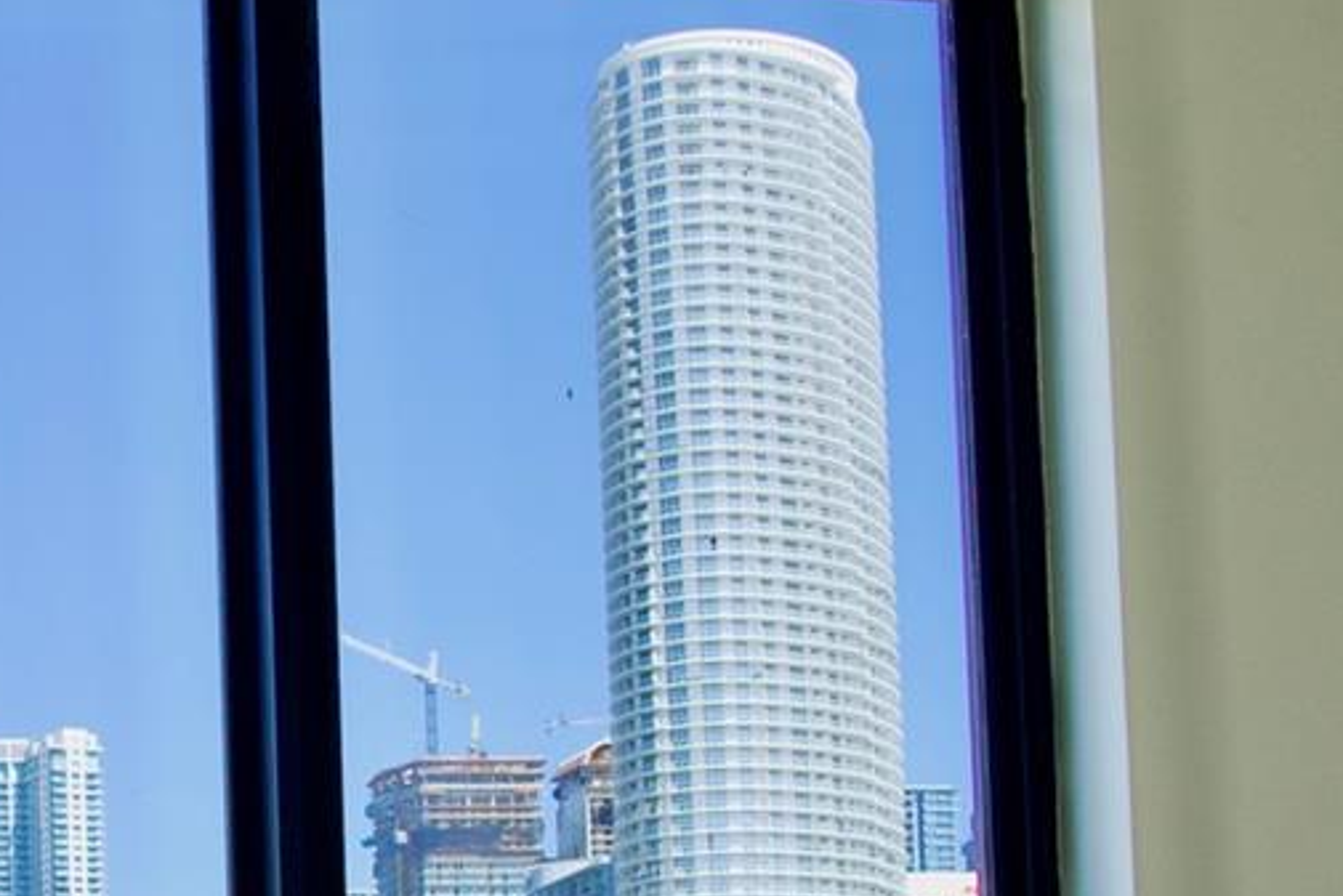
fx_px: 2127
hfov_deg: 33.2
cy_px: 1180
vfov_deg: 21.4
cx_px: 130
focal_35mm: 57
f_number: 4.5
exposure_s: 1/200
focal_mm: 12
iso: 100
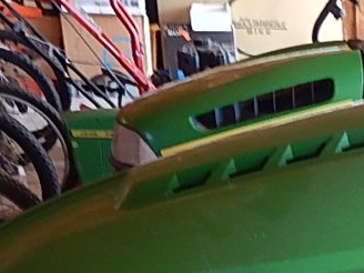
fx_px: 1115
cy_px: 510
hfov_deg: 16.9
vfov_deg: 12.6
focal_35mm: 106
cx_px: 535
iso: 125
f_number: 3
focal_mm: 4
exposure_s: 1/30
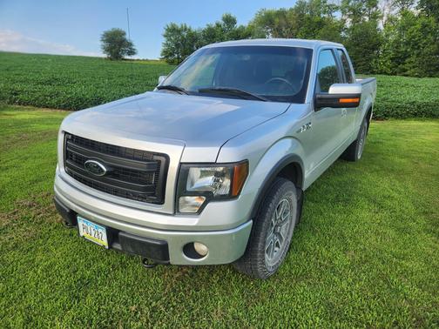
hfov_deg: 73.9
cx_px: 220
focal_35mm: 23
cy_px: 164
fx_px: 292
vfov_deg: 58.9
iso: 20
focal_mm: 5.4
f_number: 1.8
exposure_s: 1/445
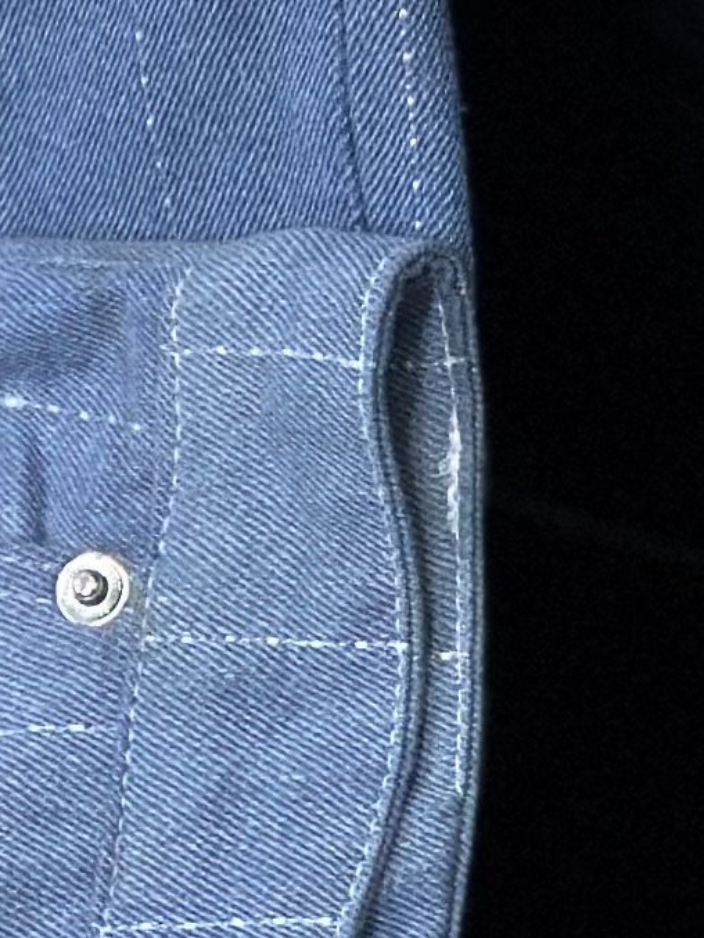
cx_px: -558
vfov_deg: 6.9
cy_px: 842
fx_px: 7753
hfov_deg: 5.1
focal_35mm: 286
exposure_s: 1/50
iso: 160
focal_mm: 6.86
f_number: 1.78
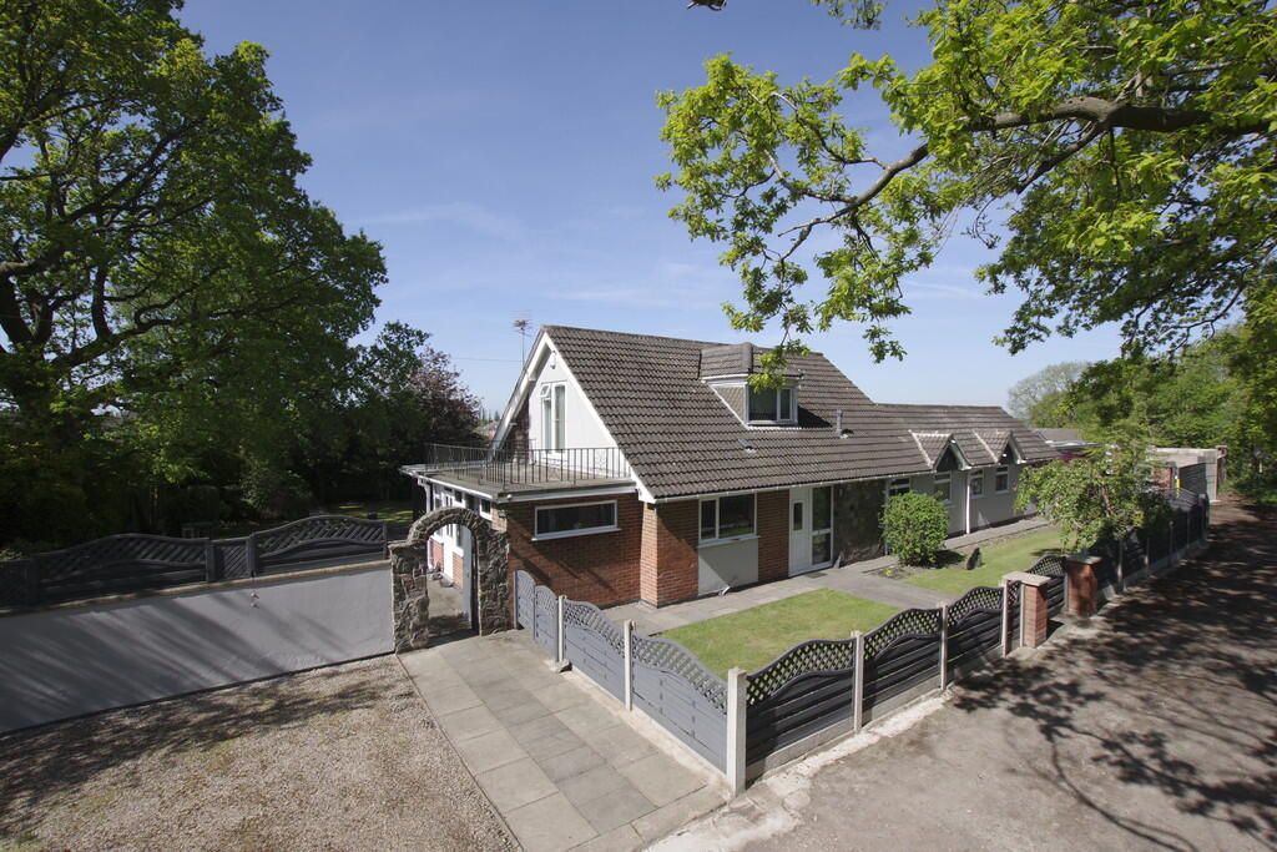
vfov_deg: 77.3
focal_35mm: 15
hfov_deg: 100.4
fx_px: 532
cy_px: 426
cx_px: 638
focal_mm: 10
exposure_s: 1/250
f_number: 7.1
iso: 200
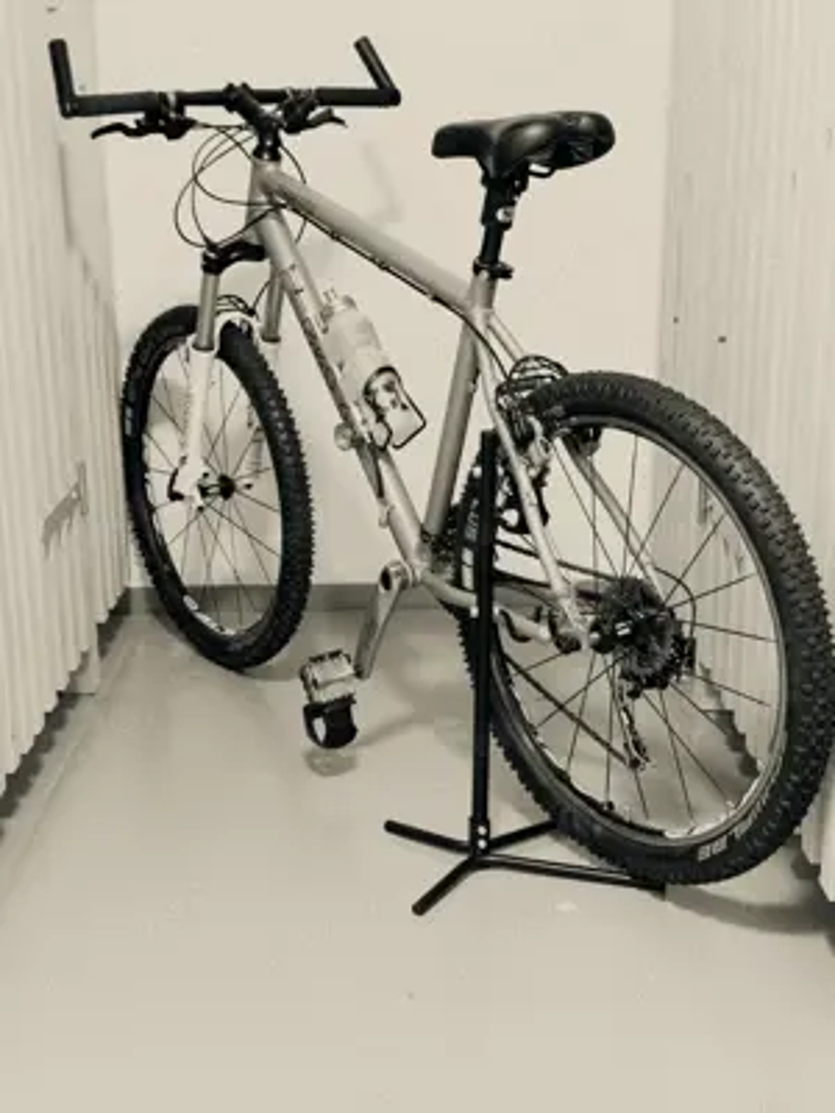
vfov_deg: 39.7
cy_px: 556
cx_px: 418
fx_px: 1544
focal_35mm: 48
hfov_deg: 30.3
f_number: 1.78
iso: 500
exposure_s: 1/33
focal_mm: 6.76
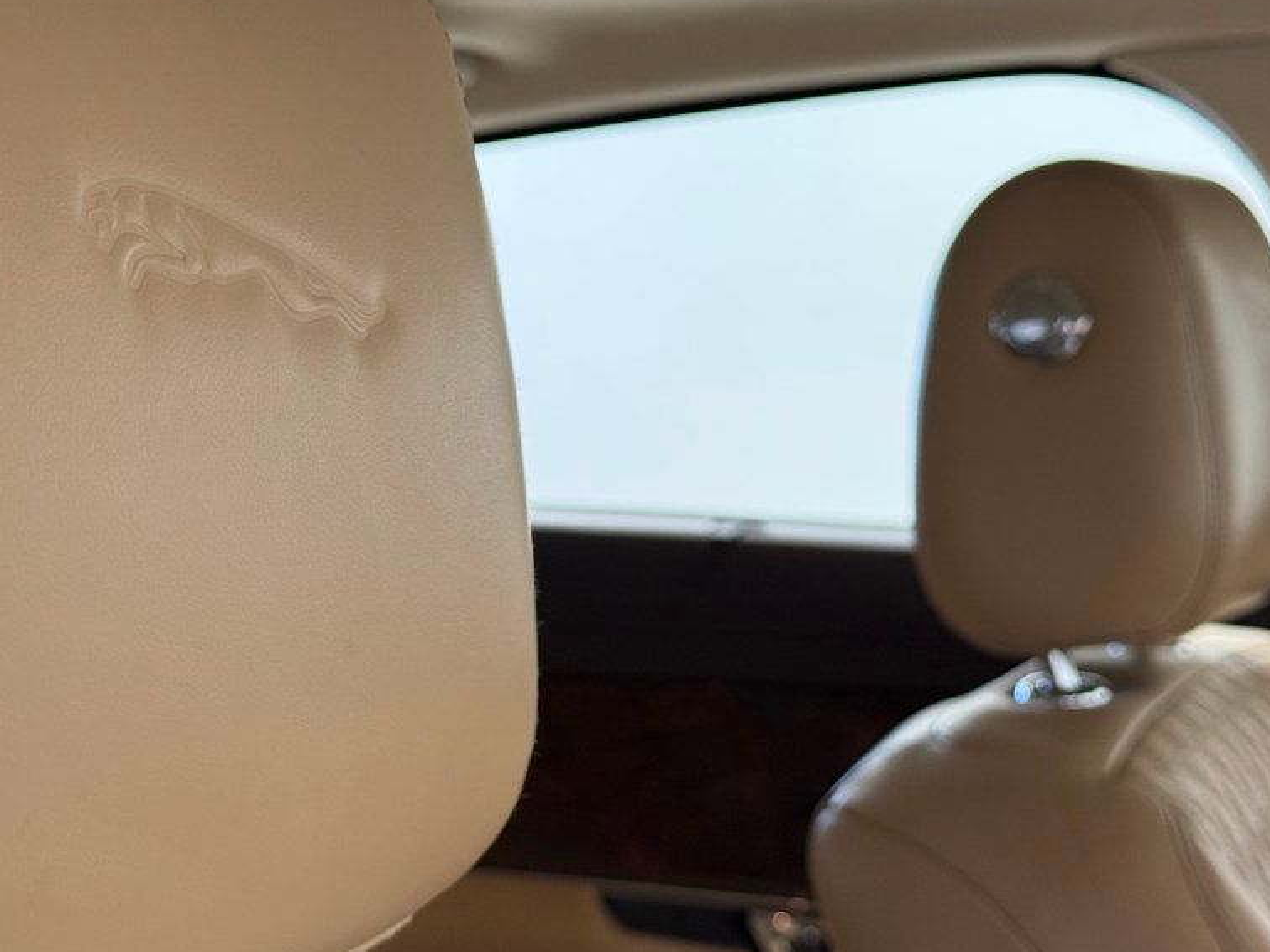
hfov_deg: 29.8
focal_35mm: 65
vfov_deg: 22.6
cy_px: 379
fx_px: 2385
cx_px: 578
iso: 100
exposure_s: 1/120
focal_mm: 6.76
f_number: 1.78
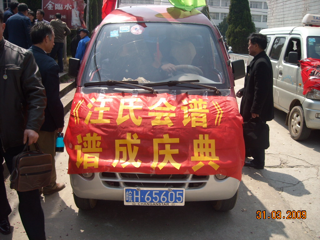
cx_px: 160
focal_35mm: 35
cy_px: 120
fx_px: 324
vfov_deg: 40.7
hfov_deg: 52.6
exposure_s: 1/184
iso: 64
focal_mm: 5.7
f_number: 5.6
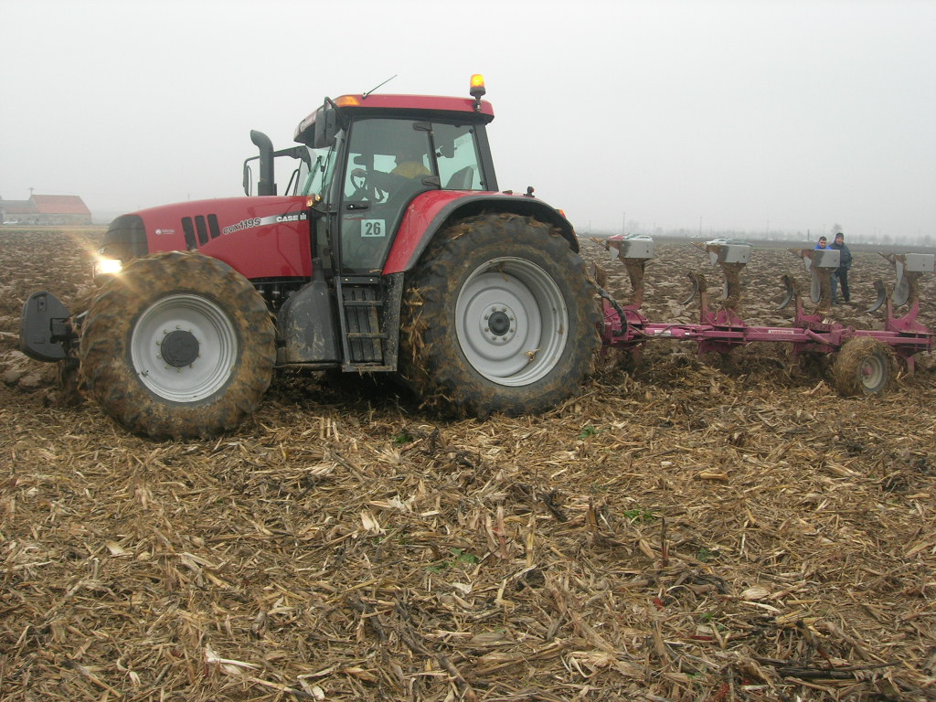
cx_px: 468
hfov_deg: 49.0
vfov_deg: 37.7
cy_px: 351
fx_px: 1028
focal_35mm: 38
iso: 83
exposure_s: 1/125
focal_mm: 7.8
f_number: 4.8
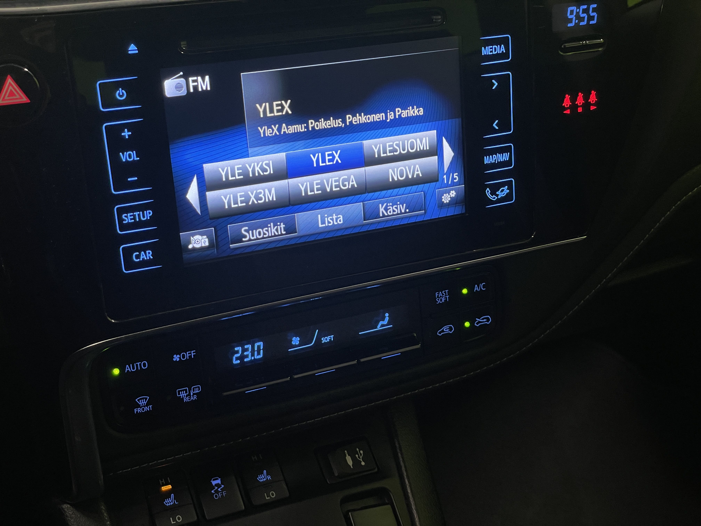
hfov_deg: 36.8
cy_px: 263
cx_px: 350
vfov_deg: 28.0
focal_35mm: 52
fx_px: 1053
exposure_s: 1/50
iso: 100
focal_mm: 6
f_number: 2
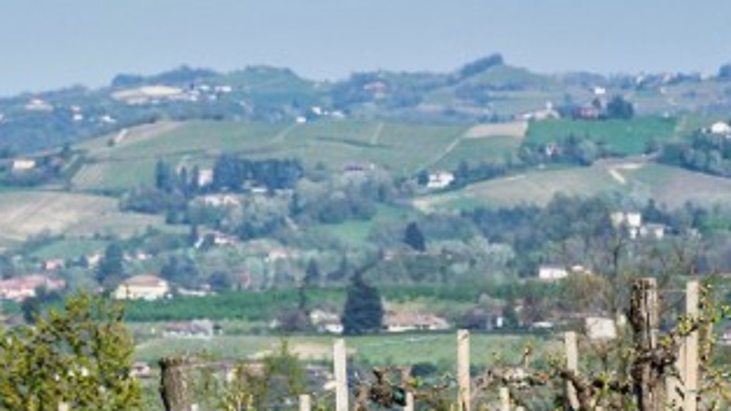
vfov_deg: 3.4
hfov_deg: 6.0
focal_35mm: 361
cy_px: 479
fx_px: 6997
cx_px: 82
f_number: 10
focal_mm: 150
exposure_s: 1/640
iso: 400
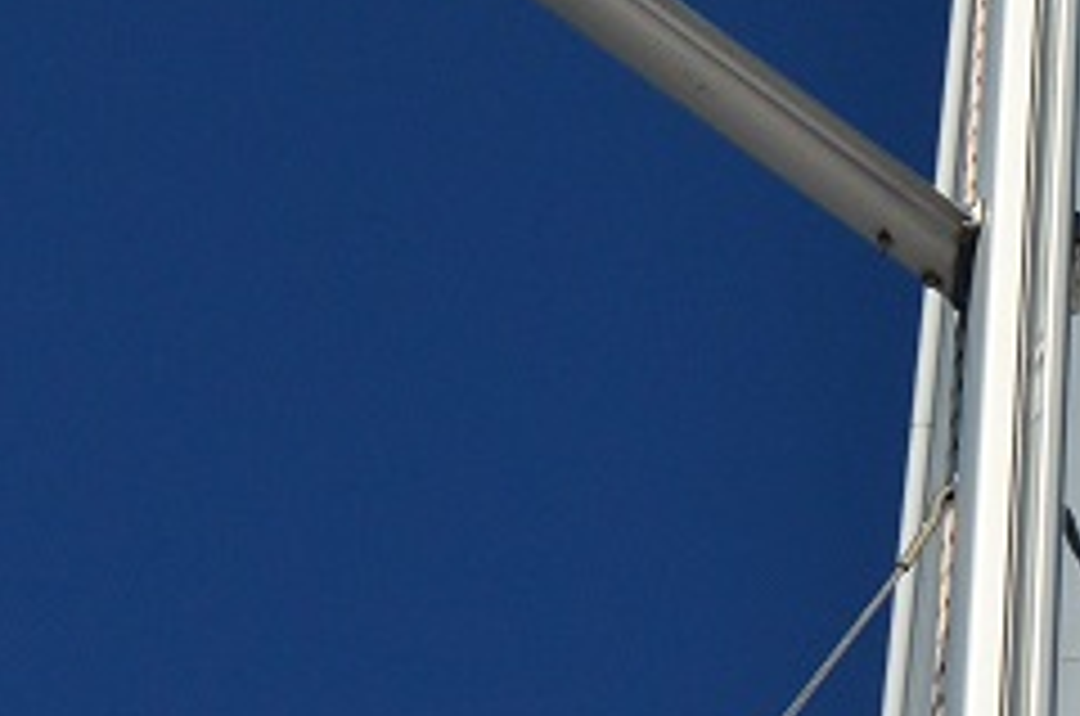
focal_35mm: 150
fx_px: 4491
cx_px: 1022
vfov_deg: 9.1
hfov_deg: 13.6
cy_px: 648
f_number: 5.6
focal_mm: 24
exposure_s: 1/8000
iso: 720
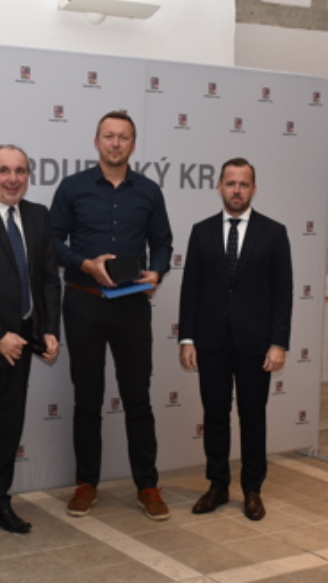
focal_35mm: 72
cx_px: 135
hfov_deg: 16.8
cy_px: 295
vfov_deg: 29.3
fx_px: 1113
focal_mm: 30
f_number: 5.6
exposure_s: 1/60
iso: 400
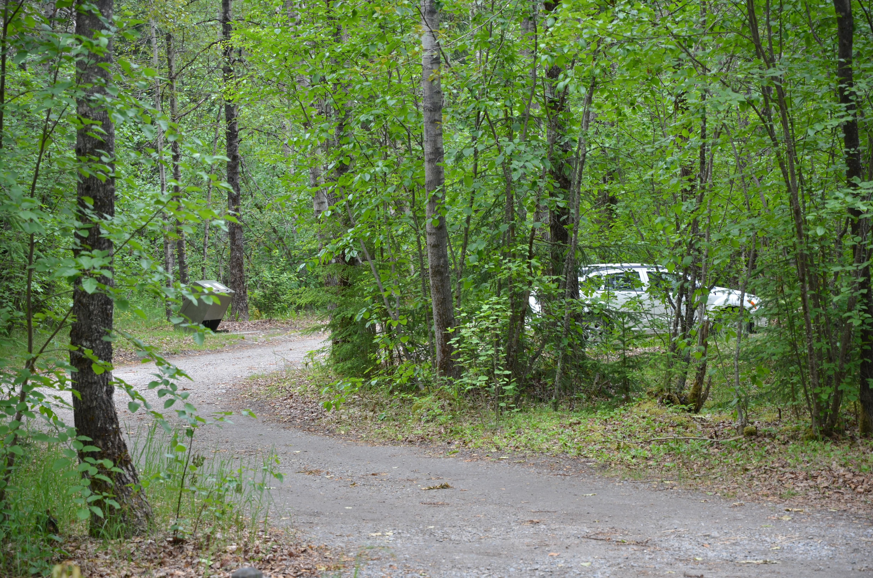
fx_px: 2904
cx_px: 436
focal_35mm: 120
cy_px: 289
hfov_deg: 17.1
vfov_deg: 11.4
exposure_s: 1/40
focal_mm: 80
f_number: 4
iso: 100
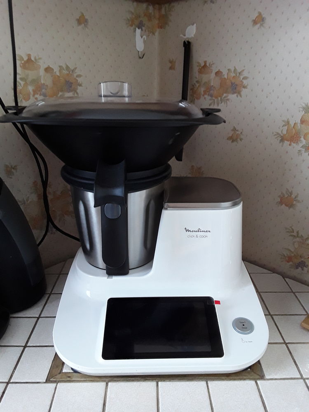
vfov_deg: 65.3
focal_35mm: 27
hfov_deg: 51.4
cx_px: 154
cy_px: 206
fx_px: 321
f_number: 1.9
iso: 200
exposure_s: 1/17
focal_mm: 2.91
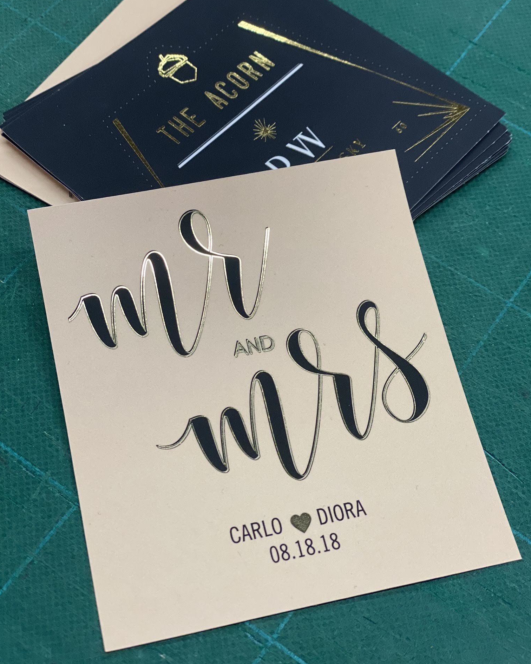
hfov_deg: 27.6
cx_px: 268
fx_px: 1080
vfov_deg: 34.2
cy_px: 333
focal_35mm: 55
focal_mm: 6
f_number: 2
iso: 125
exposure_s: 1/120
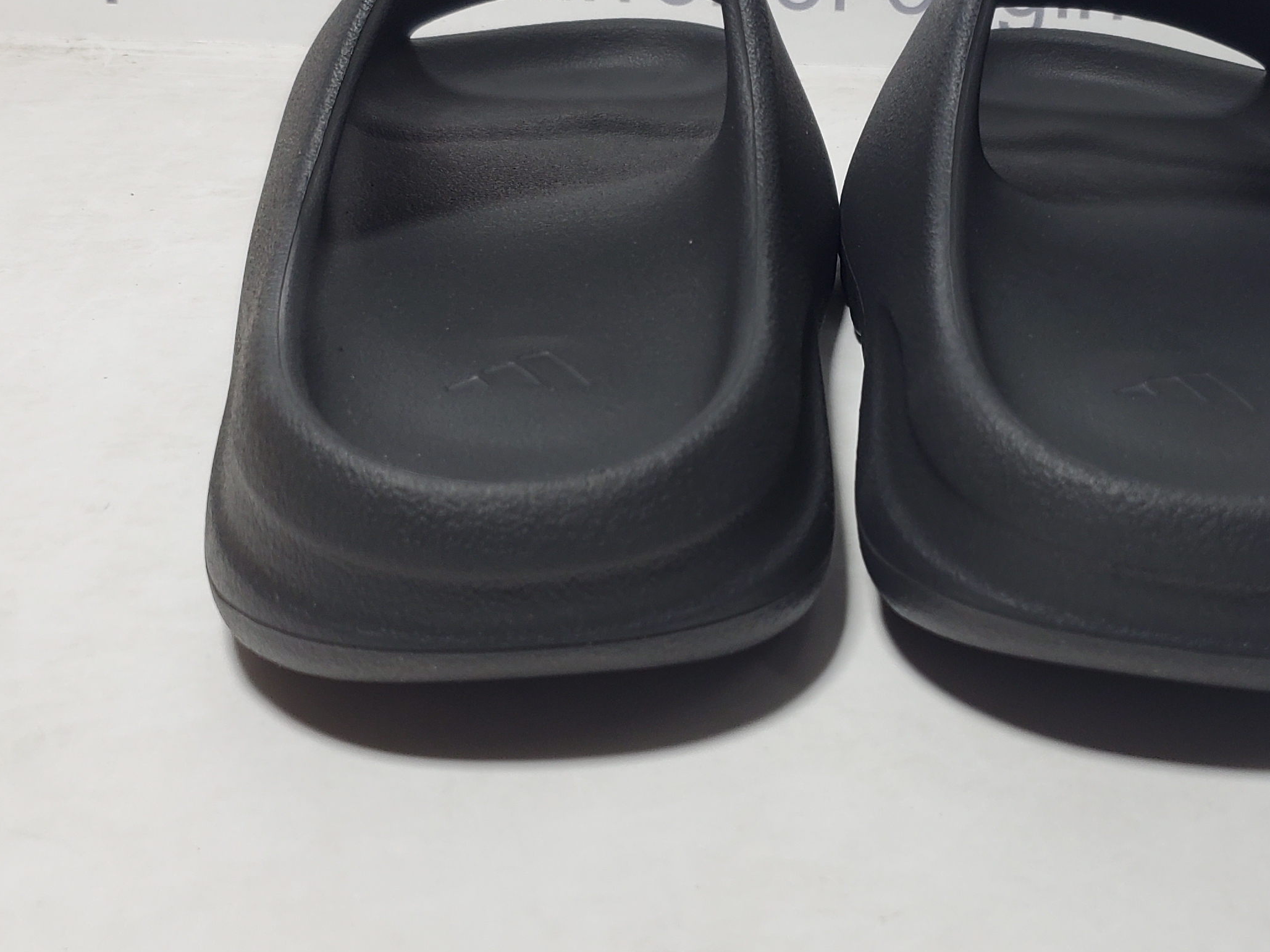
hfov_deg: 36.9
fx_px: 1871
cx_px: 904
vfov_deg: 28.3
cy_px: 288
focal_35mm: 51
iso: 50
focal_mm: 4.3
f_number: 1.5
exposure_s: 1/430
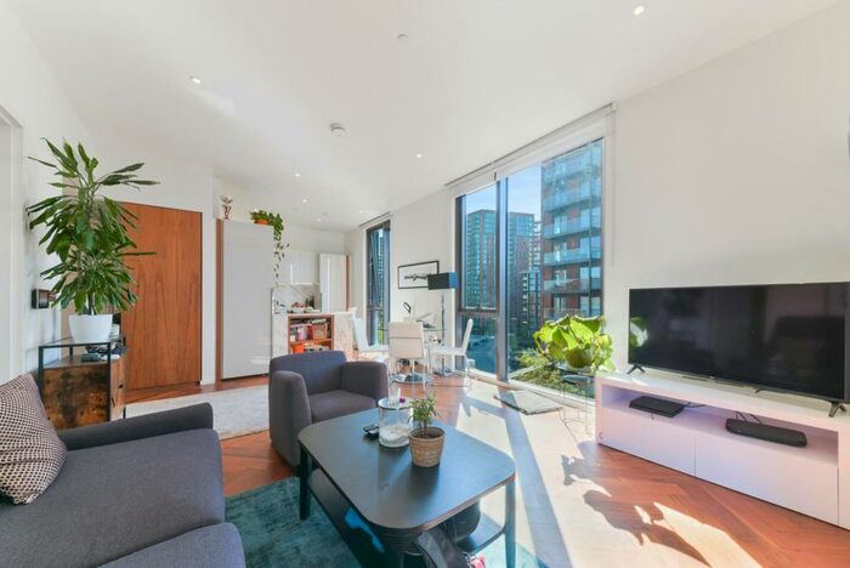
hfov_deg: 112.6
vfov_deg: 90.1
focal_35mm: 12
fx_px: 284
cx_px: 425
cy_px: 284
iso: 400
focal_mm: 12
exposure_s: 1/20
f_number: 16
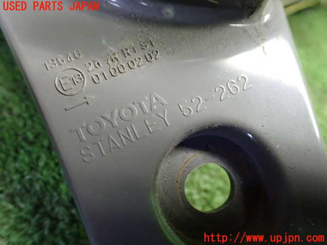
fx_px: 283
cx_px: 164
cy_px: 122
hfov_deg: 60.0
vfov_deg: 46.8
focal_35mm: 30
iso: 800
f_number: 2.3
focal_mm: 5.4
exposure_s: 1/50
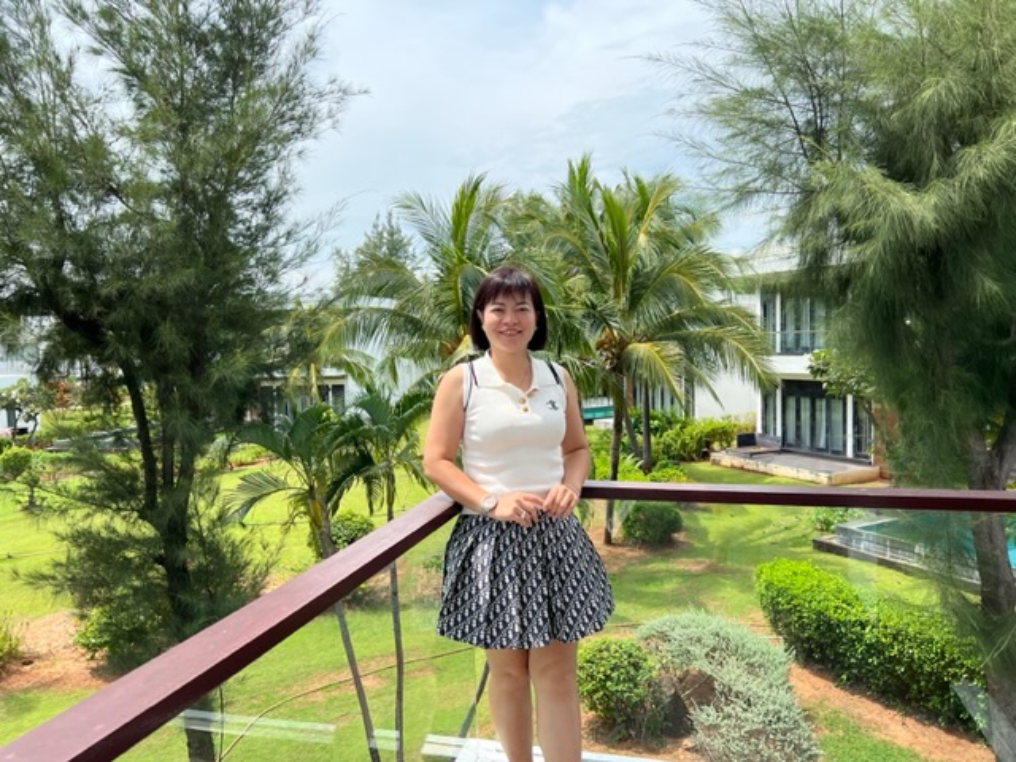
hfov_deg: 67.3
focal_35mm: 26
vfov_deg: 53.1
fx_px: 763
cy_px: 381
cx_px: 508
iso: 50
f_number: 1.5
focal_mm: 5.7
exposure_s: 1/2404
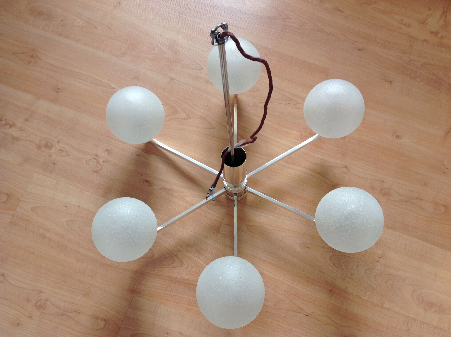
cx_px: 226
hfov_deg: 52.7
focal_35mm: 35
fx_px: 455
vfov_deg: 40.6
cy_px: 168
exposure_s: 1/20
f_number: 2.4
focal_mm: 4.28
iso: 50
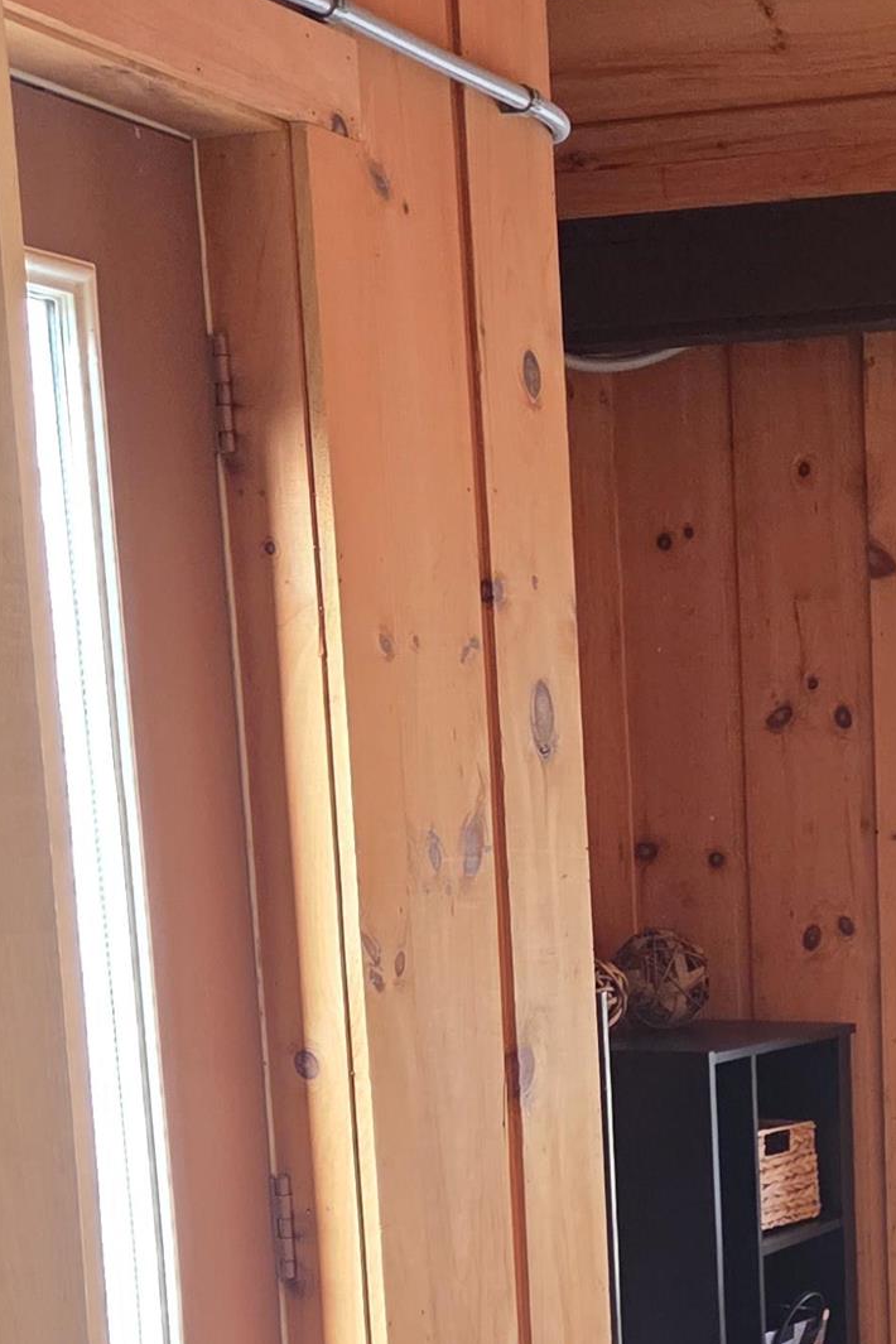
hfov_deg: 19.0
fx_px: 2576
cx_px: 982
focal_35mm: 69
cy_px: 1280
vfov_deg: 27.8
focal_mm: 5.4
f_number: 1.8
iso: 1000
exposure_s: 1/120
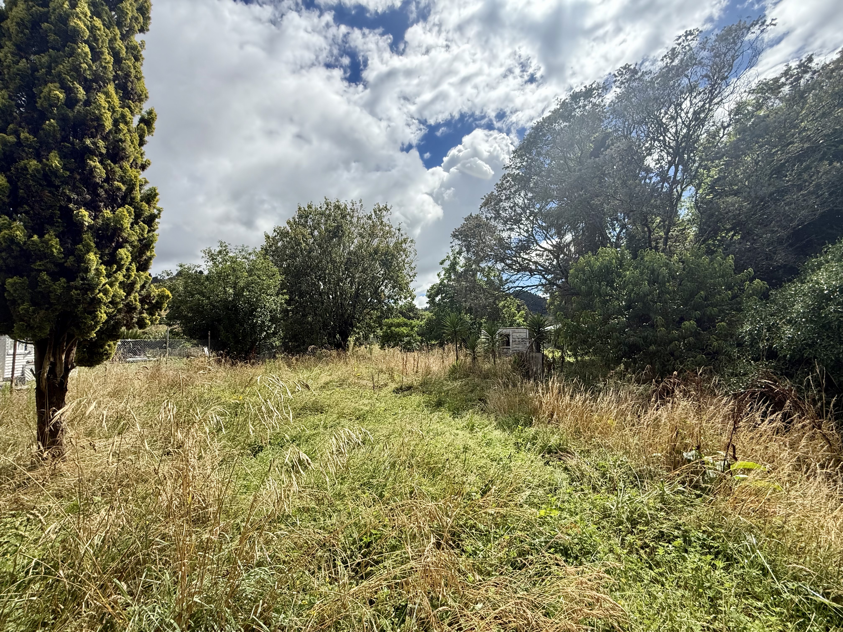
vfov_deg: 85.7
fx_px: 341
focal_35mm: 14
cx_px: 422
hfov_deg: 102.1
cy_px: 316
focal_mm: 2.22
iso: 64
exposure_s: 1/1698
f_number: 2.2
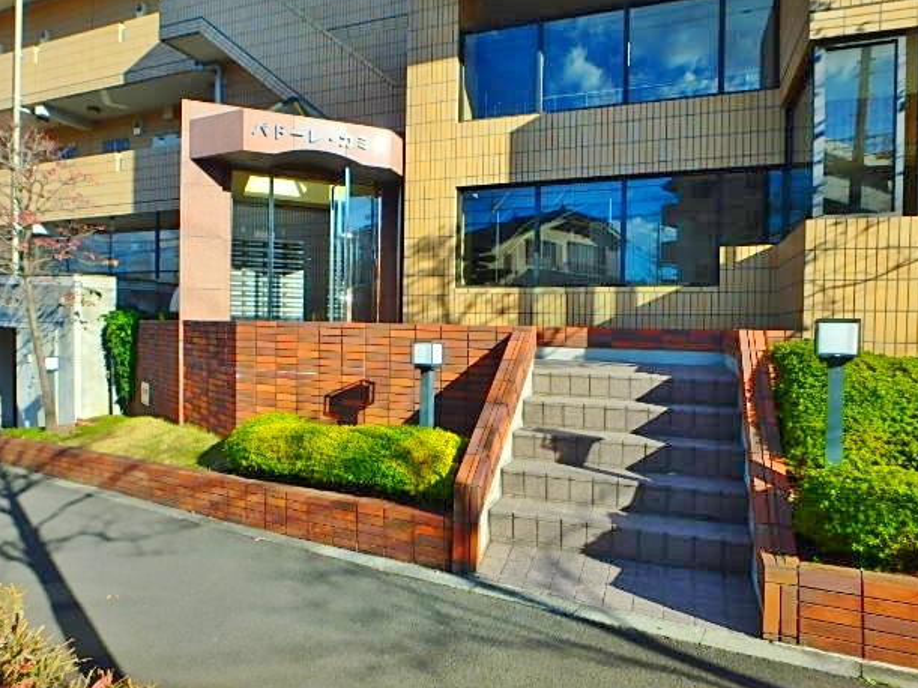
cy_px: 355
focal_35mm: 22
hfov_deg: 76.4
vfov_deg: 61.1
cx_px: 443
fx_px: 583
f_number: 3.5
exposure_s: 1/800
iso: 125
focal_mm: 3.7
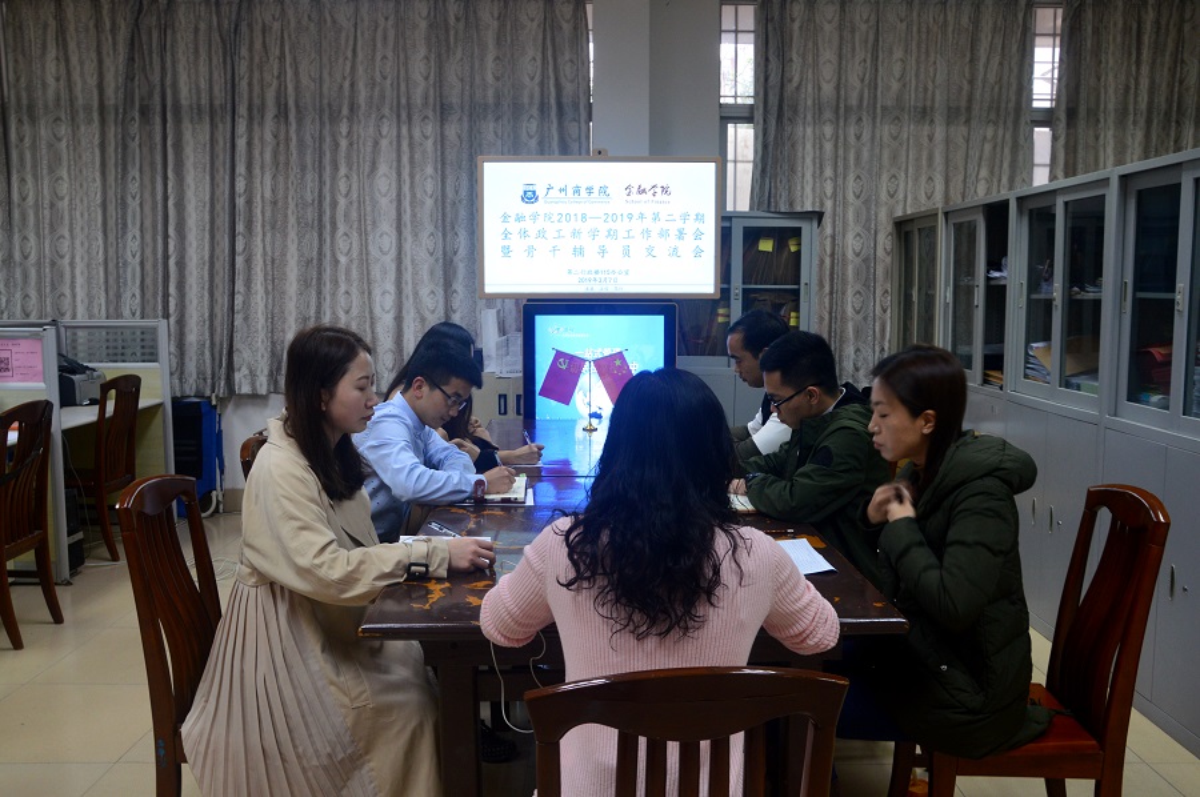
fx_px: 1049
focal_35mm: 32
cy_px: 398
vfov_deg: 41.6
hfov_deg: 59.5
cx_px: 600
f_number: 6.3
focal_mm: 21
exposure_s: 1/15
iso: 500
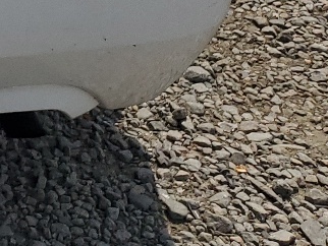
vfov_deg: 10.4
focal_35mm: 129
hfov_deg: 12.7
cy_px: -286
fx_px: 1223
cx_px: -391
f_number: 1.5
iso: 50
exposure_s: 1/10000
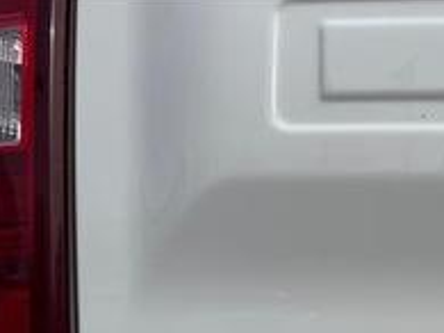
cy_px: 424
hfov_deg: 27.8
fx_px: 795
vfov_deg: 21.5
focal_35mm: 62
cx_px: 519
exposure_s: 1/3759
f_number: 1.78
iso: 80
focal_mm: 6.76
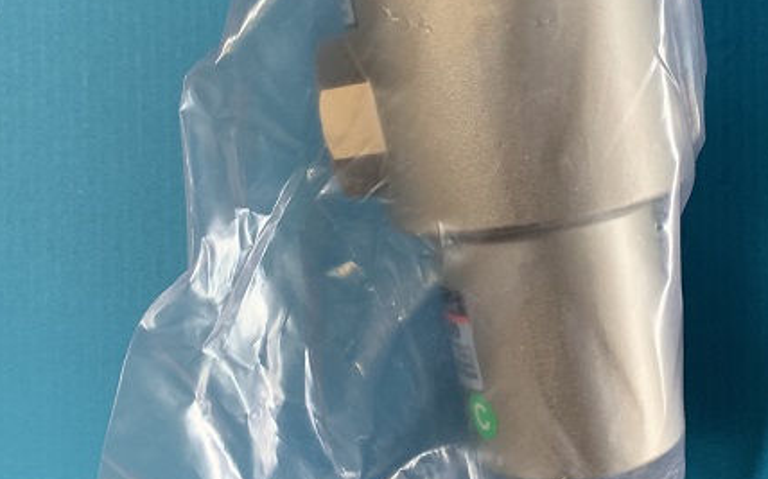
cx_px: 475
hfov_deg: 38.7
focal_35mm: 52
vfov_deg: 24.4
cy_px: 96
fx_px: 1088
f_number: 1.8
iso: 400
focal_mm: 4.25
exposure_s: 1/48
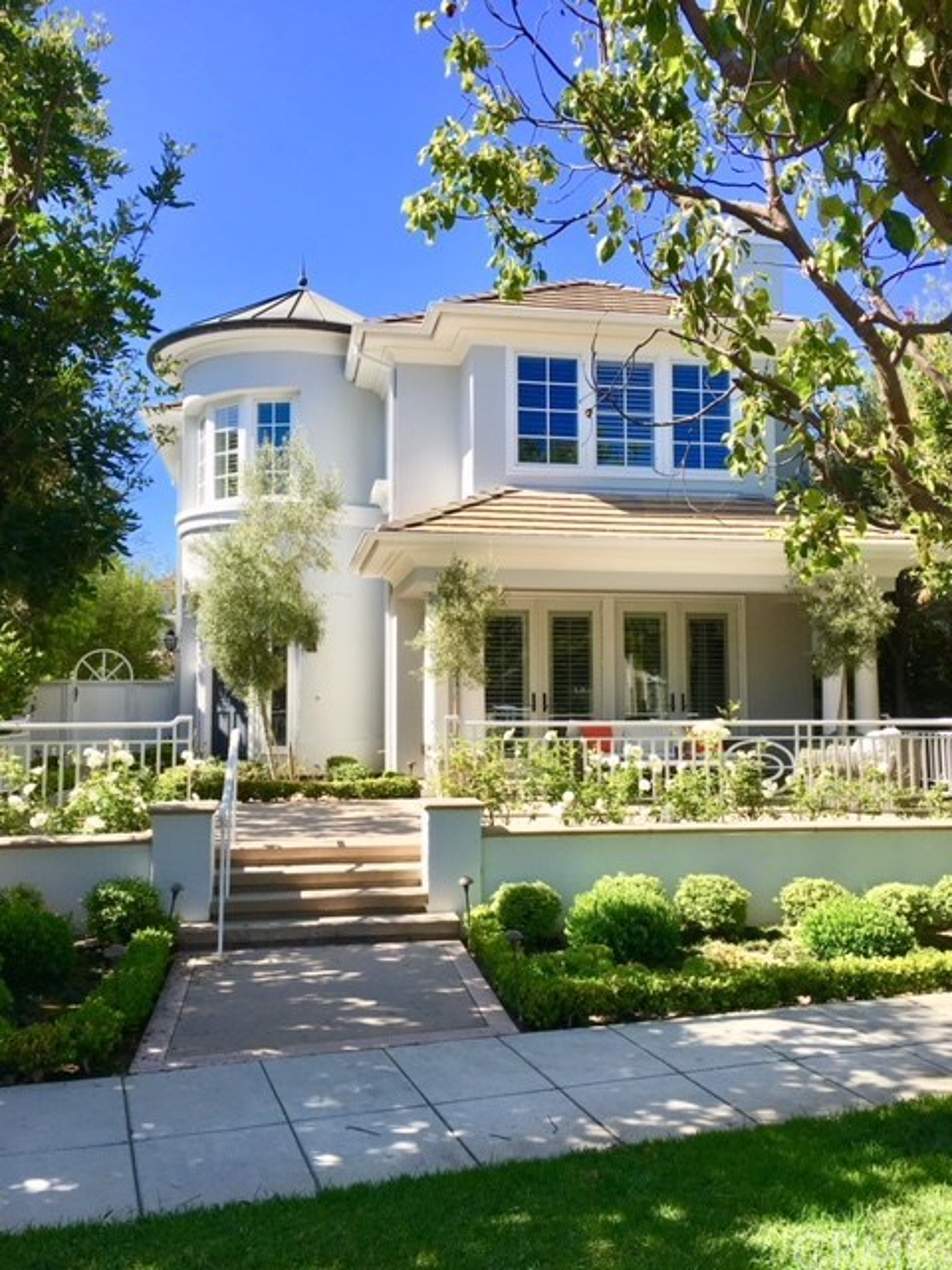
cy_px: 635
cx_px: 476
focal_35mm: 29
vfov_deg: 61.7
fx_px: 1063
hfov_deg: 48.2
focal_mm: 4.15
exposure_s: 1/874
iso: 25
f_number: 2.2
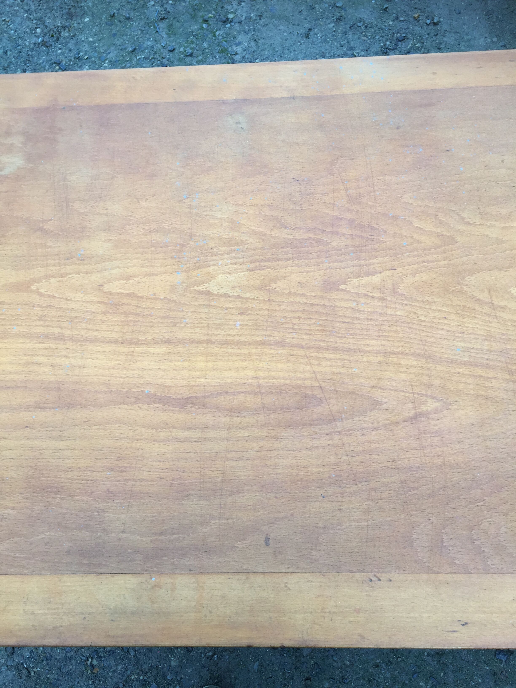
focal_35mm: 29
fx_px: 576
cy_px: 344
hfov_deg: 48.2
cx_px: 258
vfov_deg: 61.7
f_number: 2.2
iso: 40
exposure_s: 1/100
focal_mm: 4.15
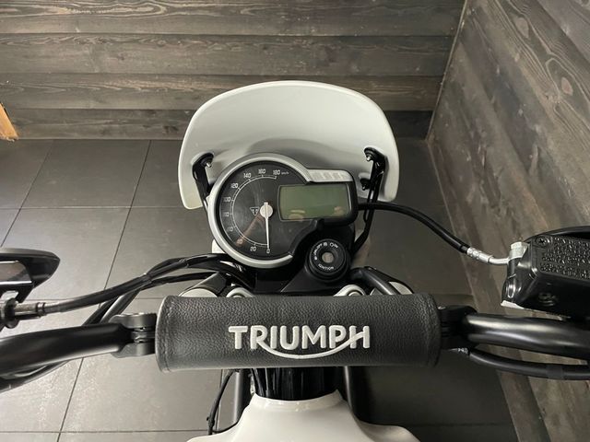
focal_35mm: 26
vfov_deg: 53.1
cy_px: 221
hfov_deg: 67.3
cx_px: 295
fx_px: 443
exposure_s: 1/33
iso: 640
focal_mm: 4.2
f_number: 1.6
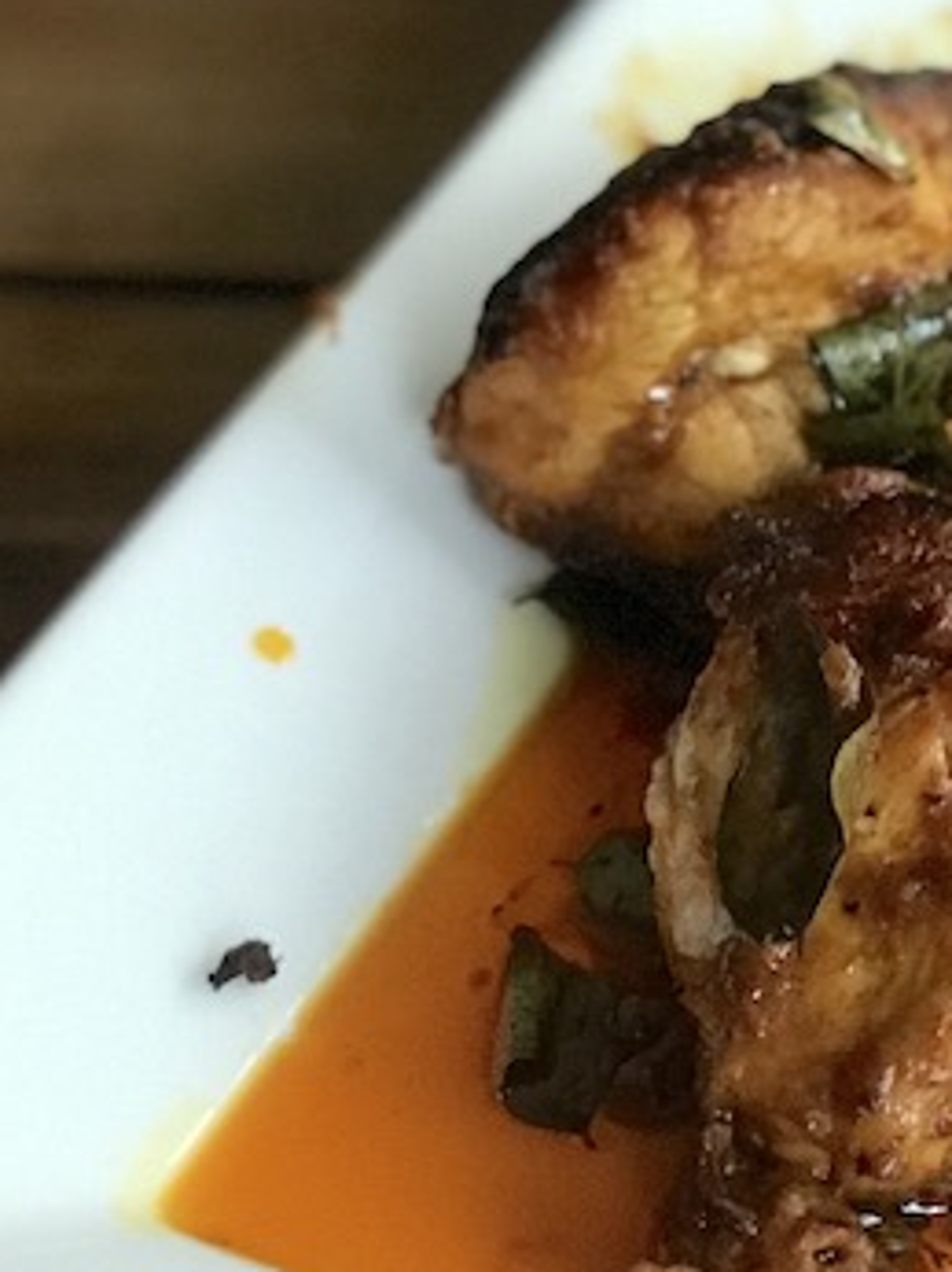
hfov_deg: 8.3
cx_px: 1198
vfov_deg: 11.2
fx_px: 6462
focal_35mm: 176
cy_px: 175
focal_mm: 6.6
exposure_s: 1/50
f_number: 2.8
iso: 320
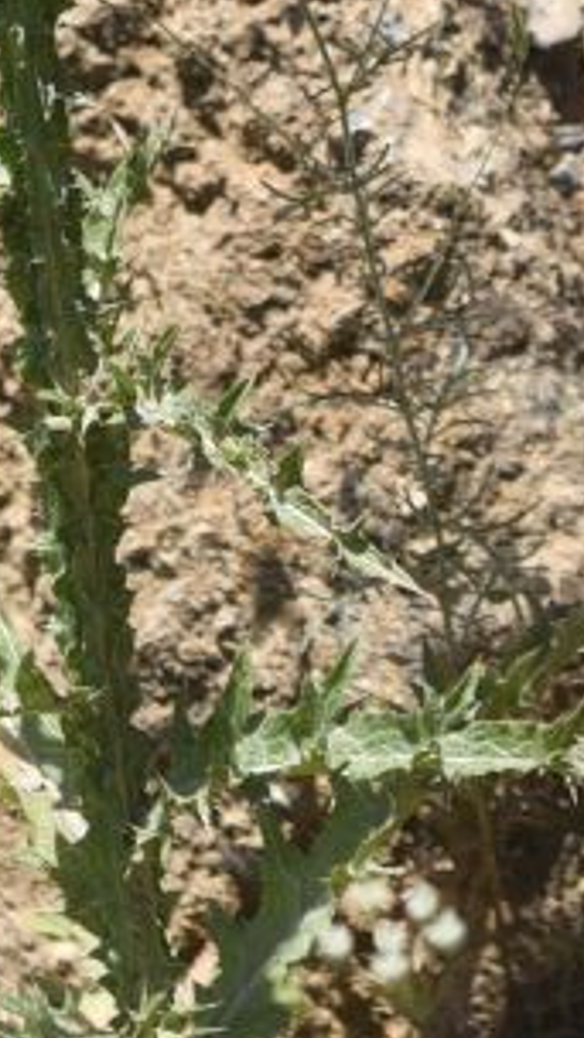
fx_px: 6167
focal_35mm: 224
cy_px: -512
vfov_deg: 9.4
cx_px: -101
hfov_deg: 5.4
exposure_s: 1/500
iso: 100
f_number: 5.6
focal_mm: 50
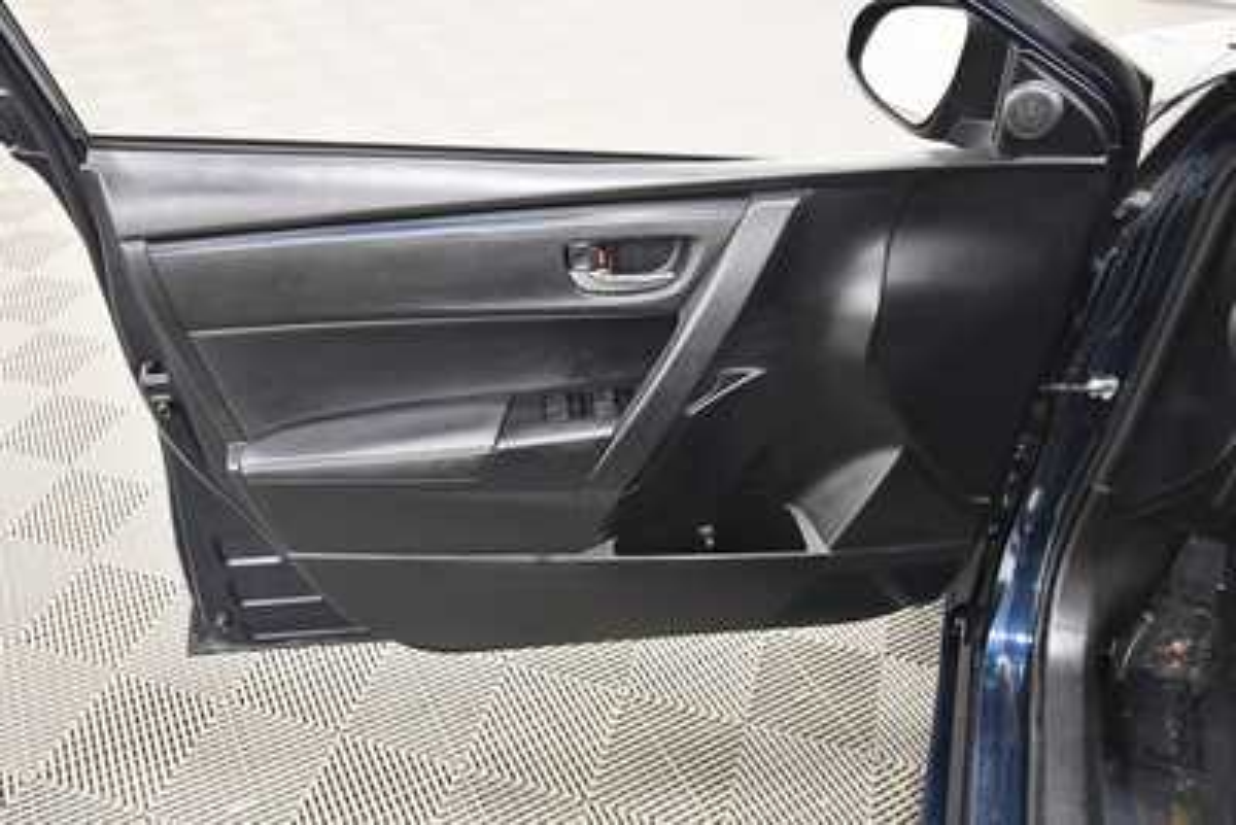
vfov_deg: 43.6
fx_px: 1030
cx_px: 618
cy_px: 412
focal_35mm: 30
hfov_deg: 61.9
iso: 3200
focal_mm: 20
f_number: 5.6
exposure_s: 1/60
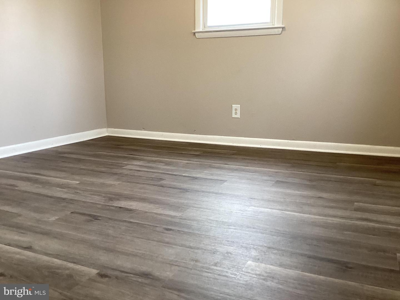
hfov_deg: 58.4
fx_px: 358
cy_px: 150
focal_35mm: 31
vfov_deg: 45.4
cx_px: 200
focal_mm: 3.3
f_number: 2.4
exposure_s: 1/50
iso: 160
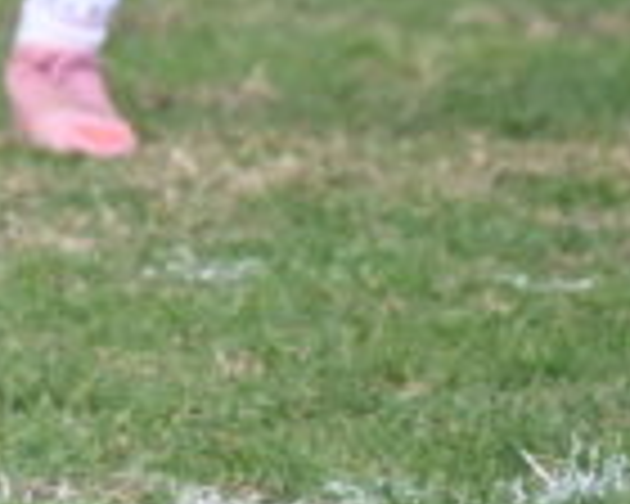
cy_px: -605
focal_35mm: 1367
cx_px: -1130
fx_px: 25488
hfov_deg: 1.4
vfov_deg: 1.1
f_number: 6.3
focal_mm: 200
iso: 320
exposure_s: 1/200
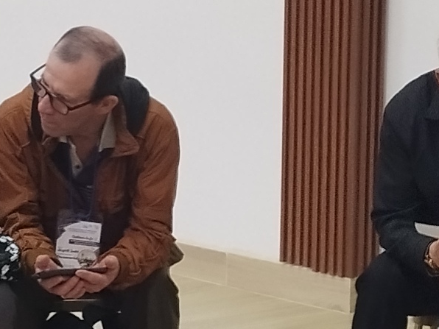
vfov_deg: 9.2
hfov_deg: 12.3
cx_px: 189
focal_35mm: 161
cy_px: 203
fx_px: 2042
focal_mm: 5.89
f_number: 1.89
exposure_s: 1/40
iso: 320
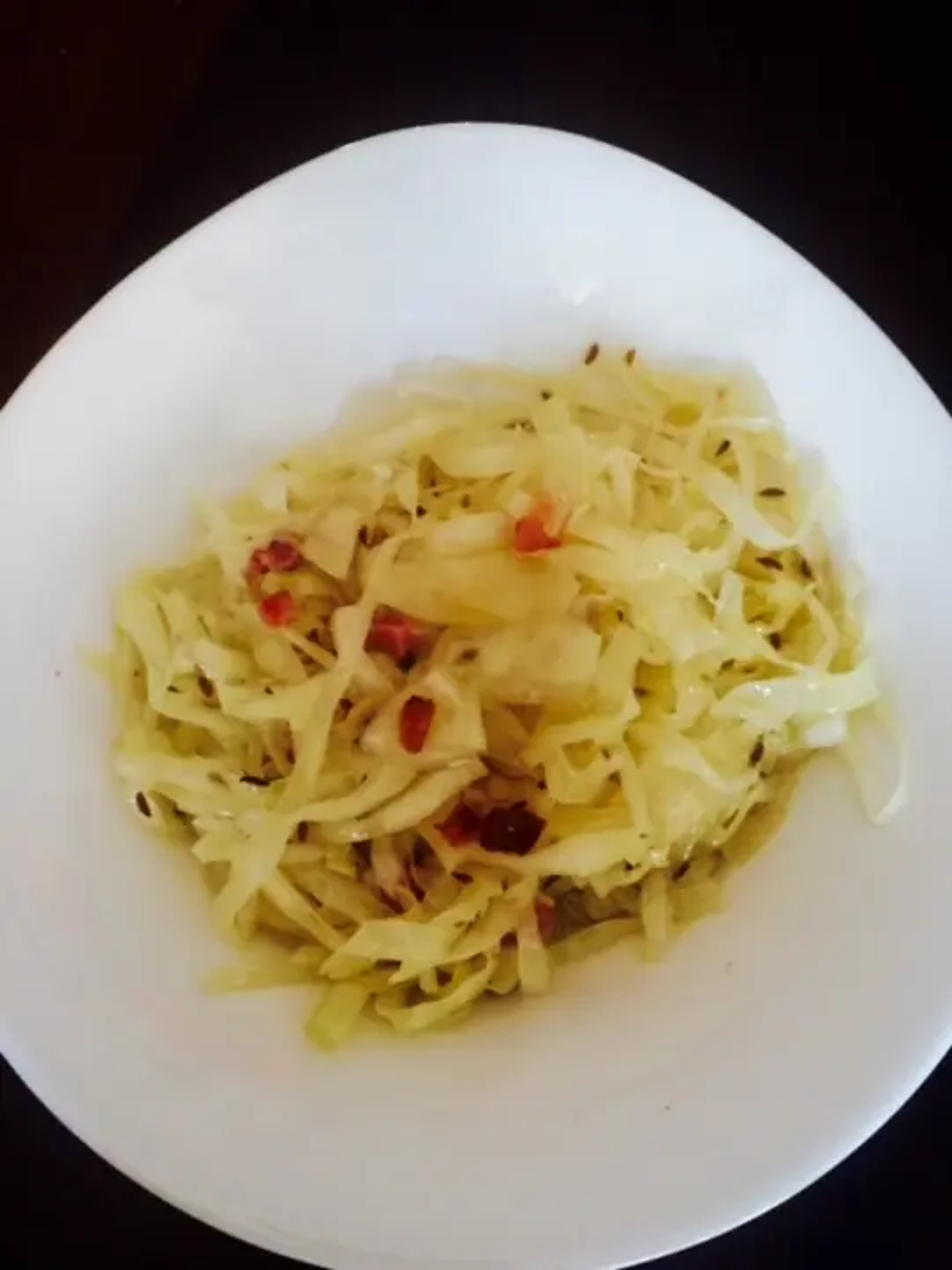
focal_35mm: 29
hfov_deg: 48.2
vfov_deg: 61.7
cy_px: 635
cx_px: 476
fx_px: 1063
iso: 200
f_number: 2.2
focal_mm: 4.15
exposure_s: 1/33
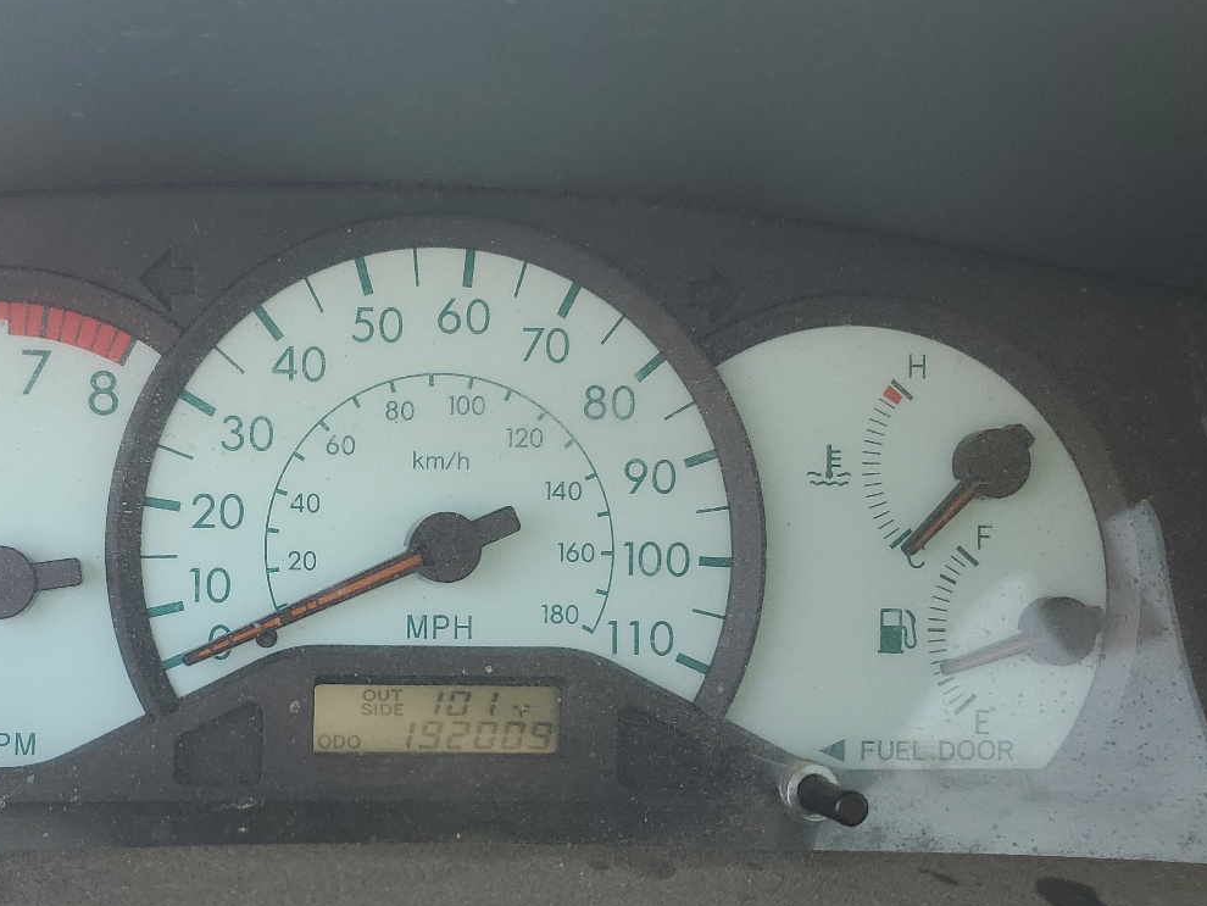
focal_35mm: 42
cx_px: 355
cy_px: 638
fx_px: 1465
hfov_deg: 43.8
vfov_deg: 33.9
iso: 50
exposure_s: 1/175
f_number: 1.5
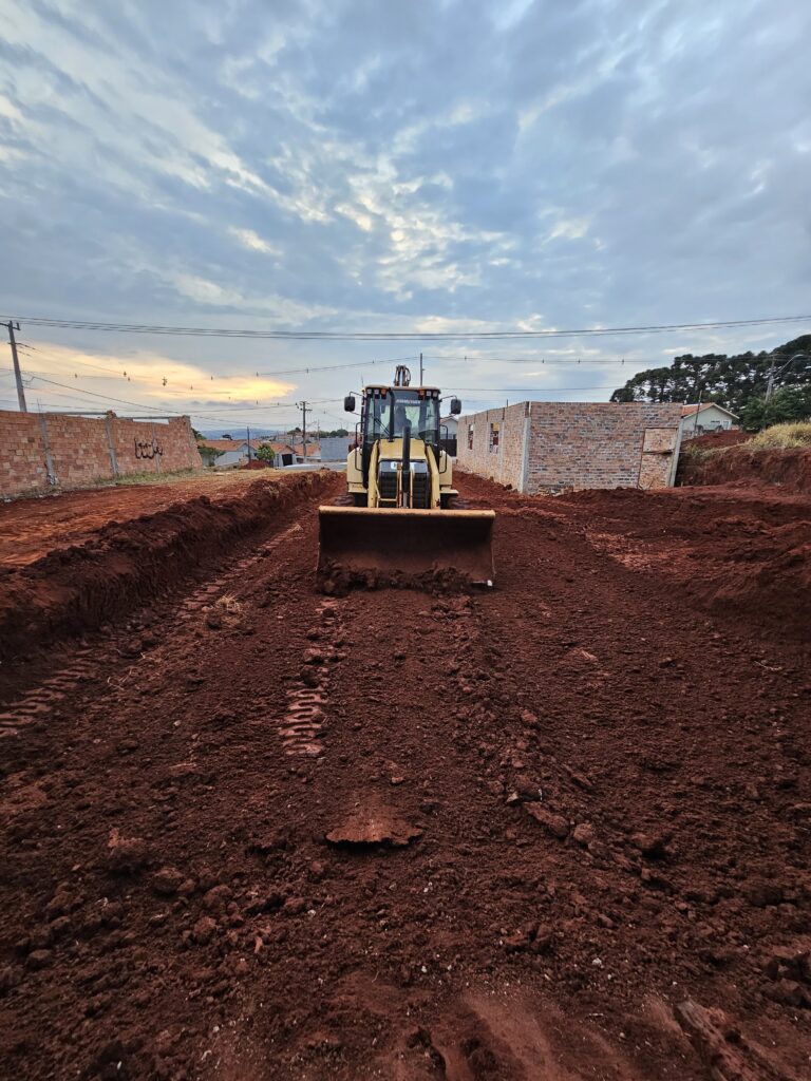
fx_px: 406
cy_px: 540
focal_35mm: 13
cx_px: 406
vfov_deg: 106.2
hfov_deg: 89.9
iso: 160
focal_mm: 2.2
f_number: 2.2
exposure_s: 1/60
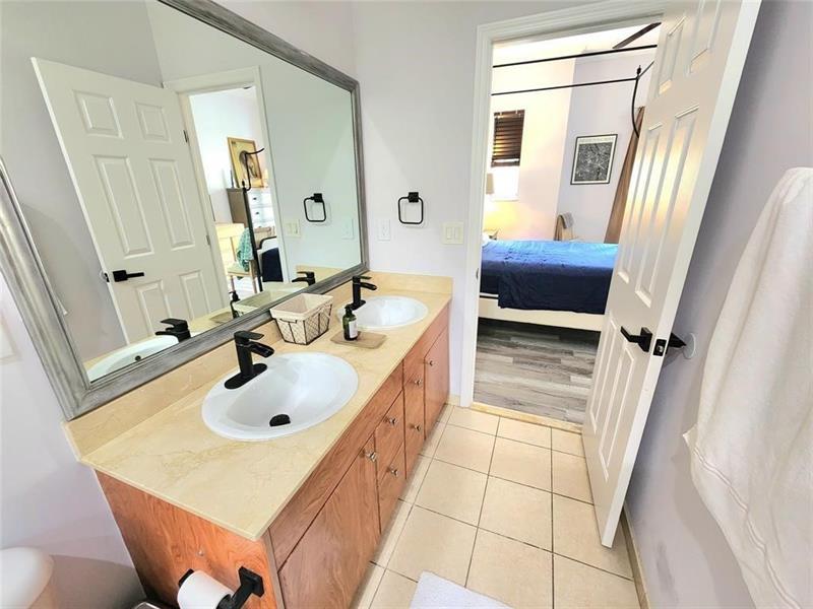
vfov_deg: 89.9
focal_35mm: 13
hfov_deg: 106.2
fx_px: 305
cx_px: 406
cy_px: 304
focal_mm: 2.2
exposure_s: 1/40
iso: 320
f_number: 2.2
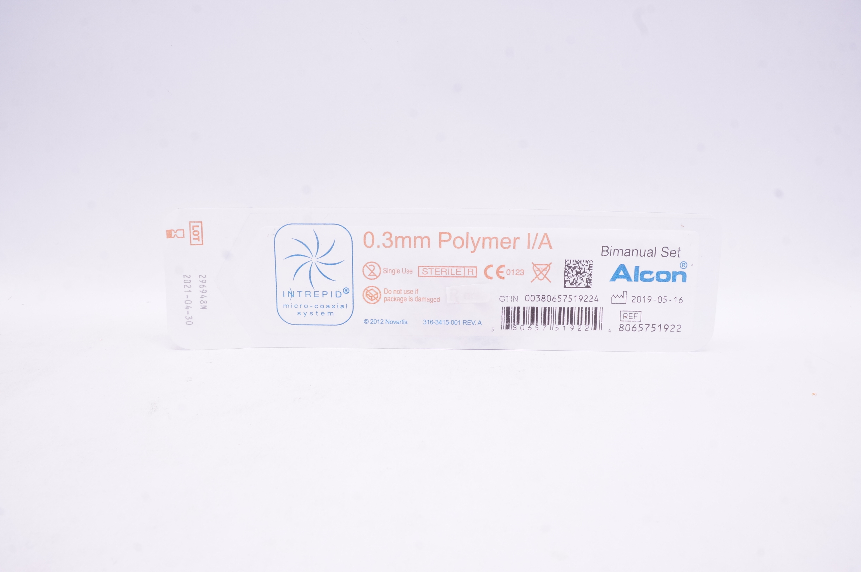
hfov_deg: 67.4
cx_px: 430
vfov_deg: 47.8
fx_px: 645
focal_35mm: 27
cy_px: 286
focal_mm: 18
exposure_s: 1/20
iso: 800
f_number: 14
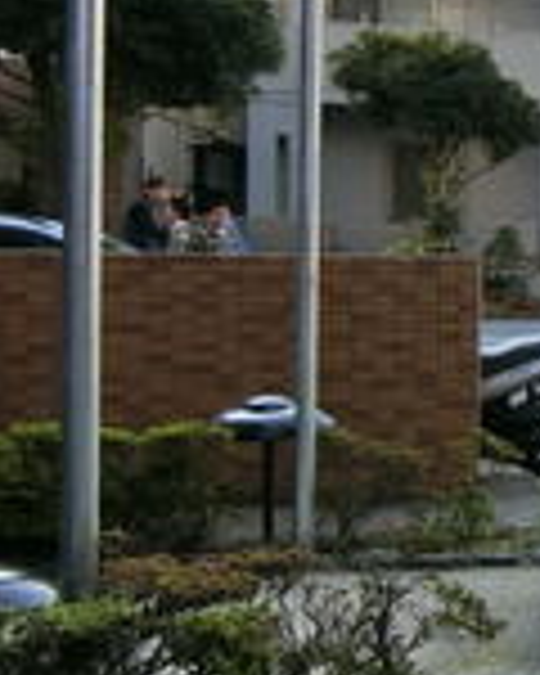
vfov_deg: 25.7
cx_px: 1197
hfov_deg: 15.0
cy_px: 270
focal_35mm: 74
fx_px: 1478
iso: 80
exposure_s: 1/250
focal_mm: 4.06
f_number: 2.7
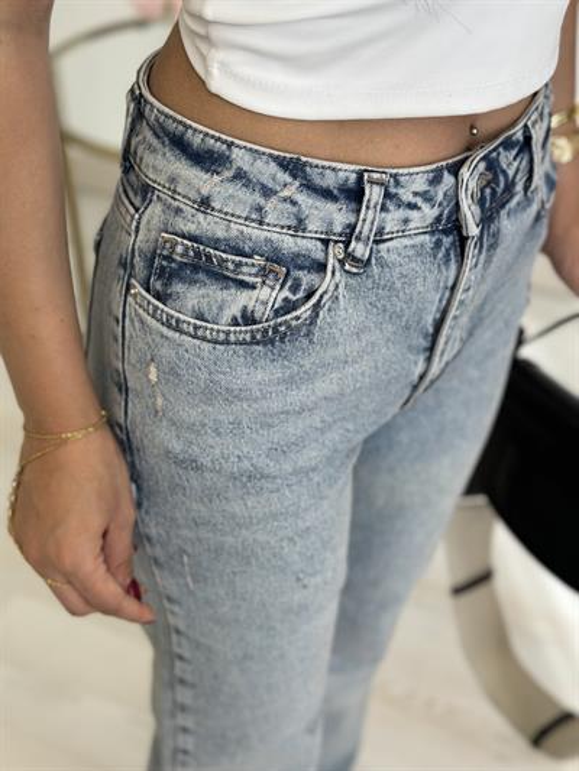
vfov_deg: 39.6
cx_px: 290
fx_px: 1070
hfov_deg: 30.3
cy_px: 386
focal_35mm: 48
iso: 80
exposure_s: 1/366
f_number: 1.78
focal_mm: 6.86
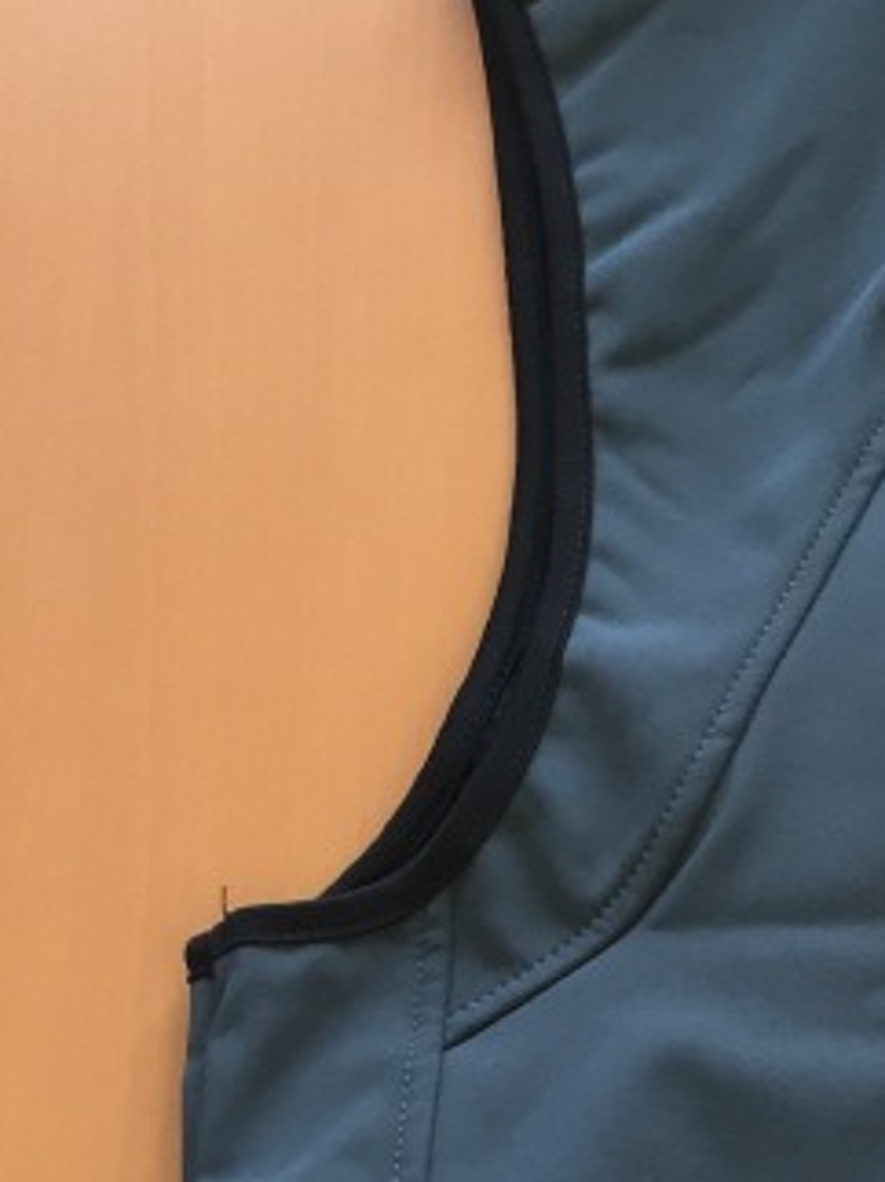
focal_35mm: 92
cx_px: 1379
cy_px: 1336
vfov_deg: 20.2
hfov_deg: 14.8
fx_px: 3138
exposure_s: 1/33
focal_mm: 4.15
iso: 80
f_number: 2.2
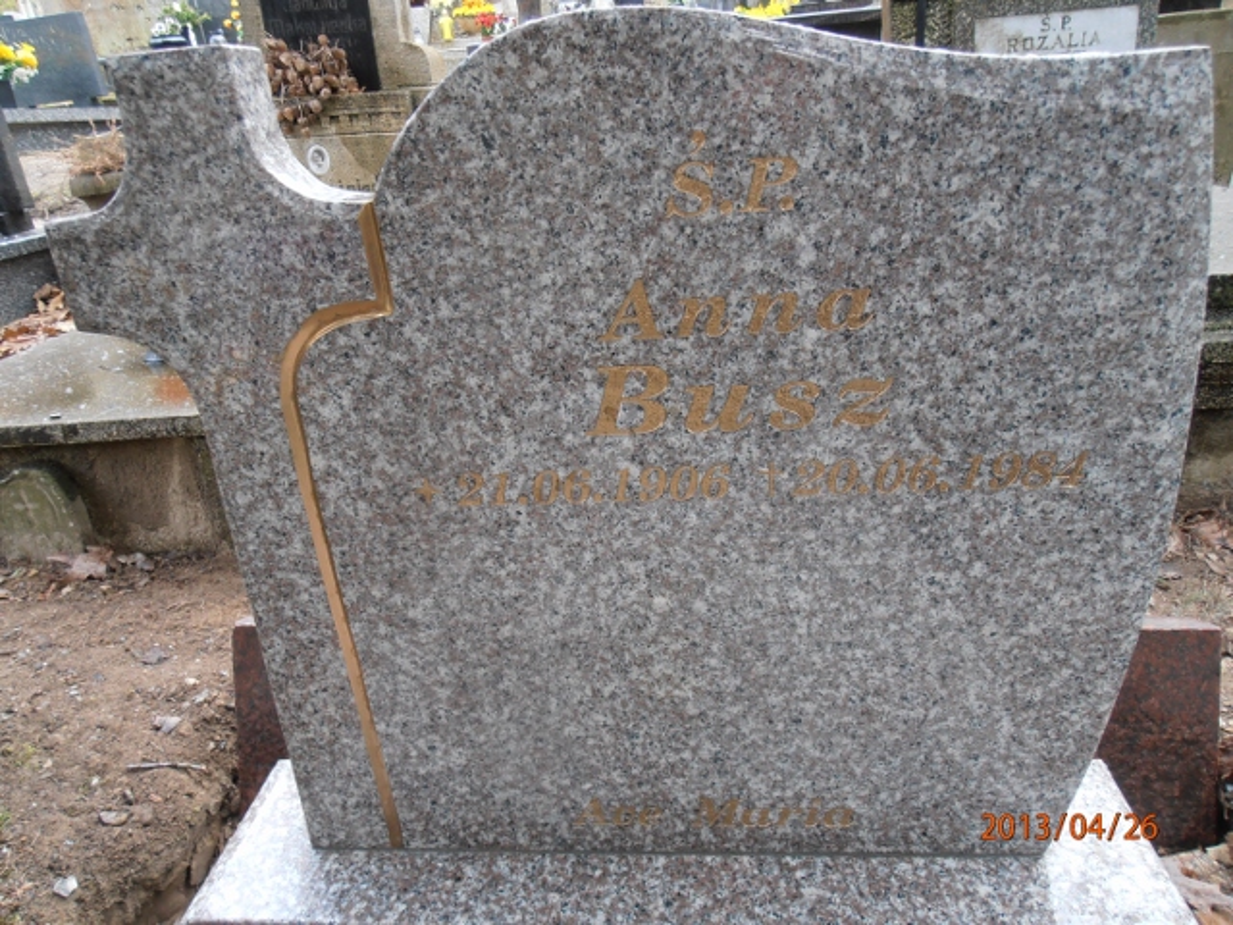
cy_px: 462
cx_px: 616
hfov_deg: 71.6
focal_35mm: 24
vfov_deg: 56.8
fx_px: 855
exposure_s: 1/30
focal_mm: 4.2
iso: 80
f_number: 3
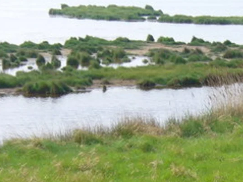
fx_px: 1299
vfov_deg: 8.0
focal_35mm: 185
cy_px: 156
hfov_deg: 10.5
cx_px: 280
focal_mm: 11.4
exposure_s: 1/500
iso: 80
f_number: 3.2
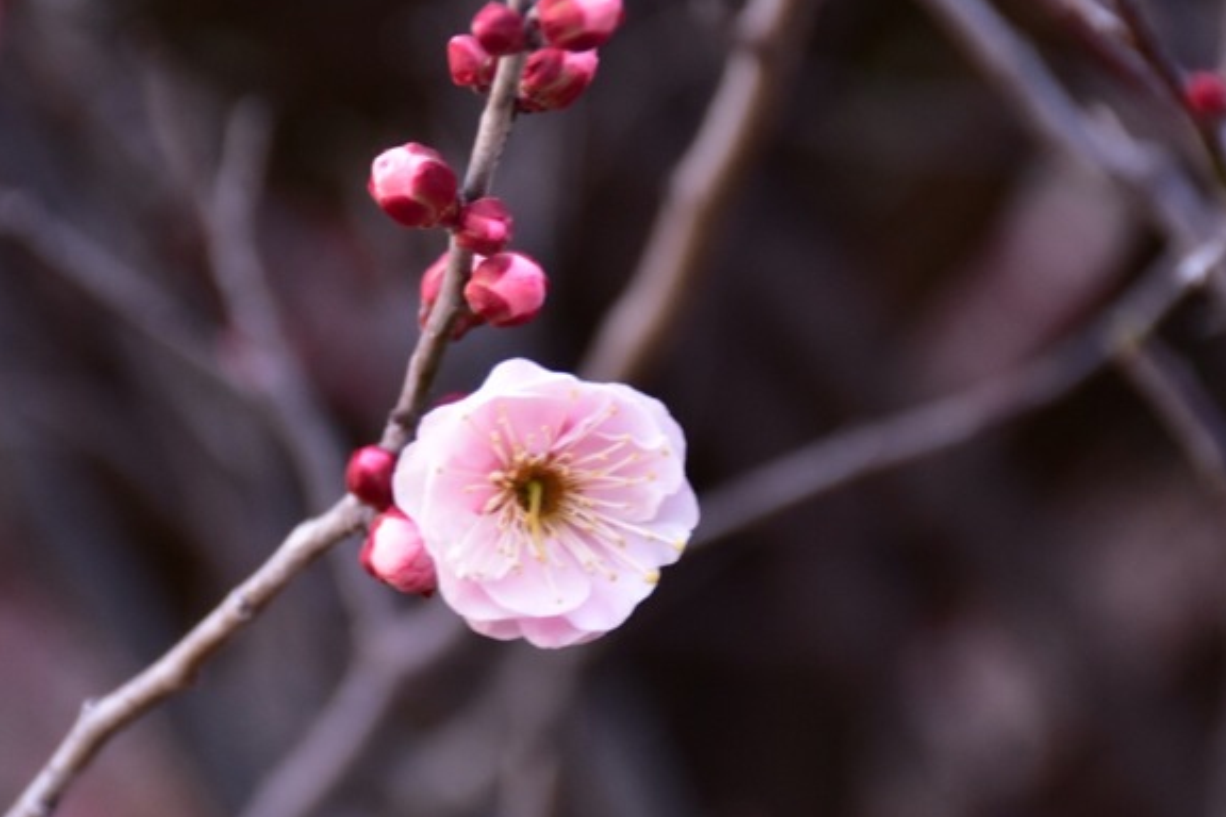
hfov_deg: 10.3
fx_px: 6807
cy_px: 368
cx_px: 558
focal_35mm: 200
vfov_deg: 6.9
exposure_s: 1/8
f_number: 5.6
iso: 640
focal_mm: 75
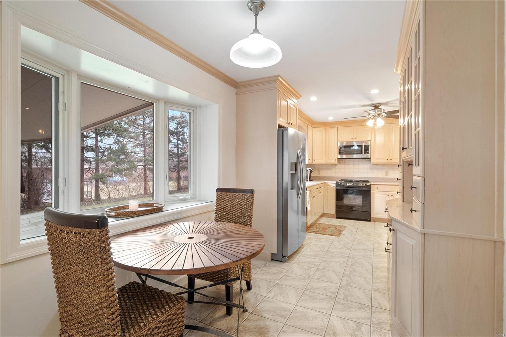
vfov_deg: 73.7
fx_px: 225
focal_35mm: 16
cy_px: 168
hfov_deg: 96.7
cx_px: 253
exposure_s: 1/5
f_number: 8
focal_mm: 8
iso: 400
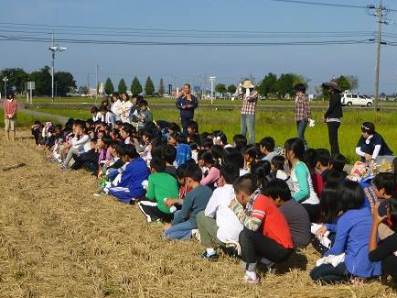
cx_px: 206
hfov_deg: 26.0
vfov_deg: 19.6
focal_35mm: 75
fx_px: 860
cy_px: 180
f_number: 4.8
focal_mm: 8.4
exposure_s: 1/640
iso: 100
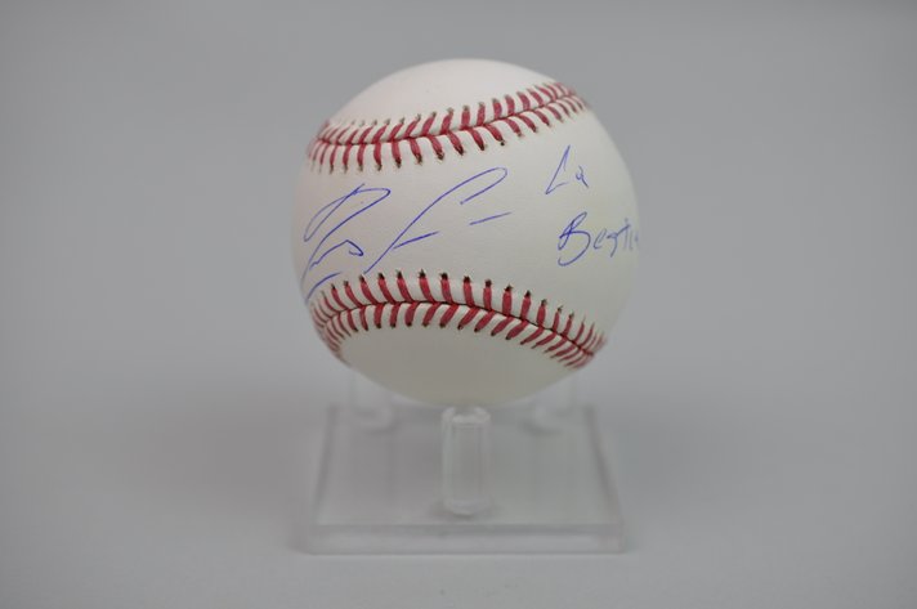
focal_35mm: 60
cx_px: 458
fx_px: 1527
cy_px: 304
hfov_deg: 33.4
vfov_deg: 22.6
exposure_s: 1/80
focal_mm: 40
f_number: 4.5
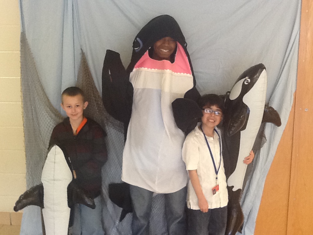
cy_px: 118
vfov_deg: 32.9
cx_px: 156
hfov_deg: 42.9
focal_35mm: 44
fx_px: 398
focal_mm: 2.03
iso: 80
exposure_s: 1/30
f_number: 2.4
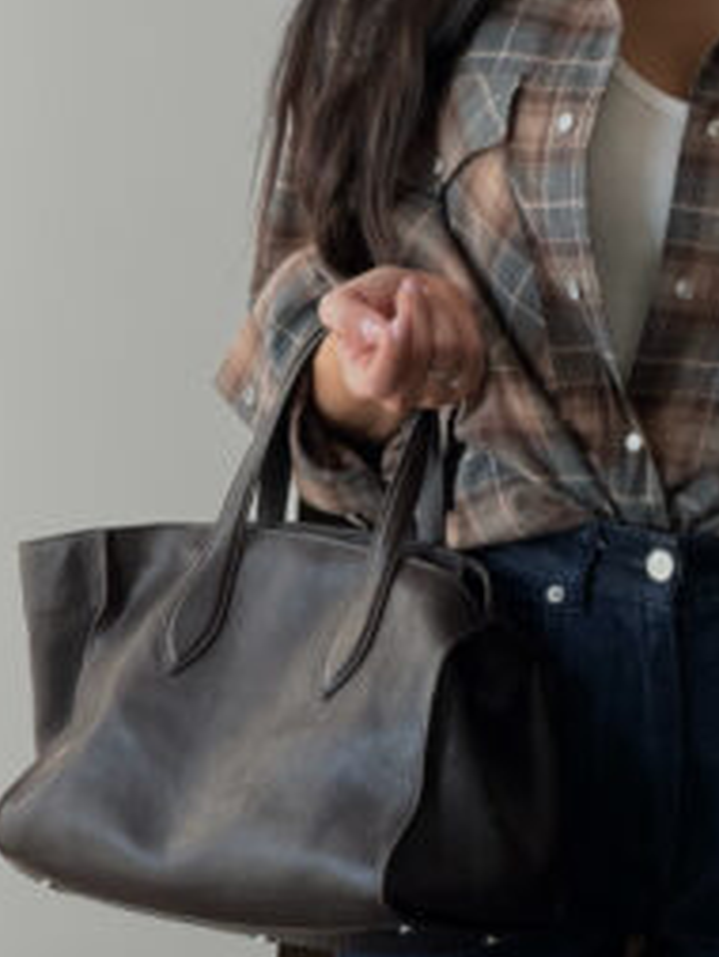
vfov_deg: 9.4
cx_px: 670
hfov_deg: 7.0
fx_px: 5839
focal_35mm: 211
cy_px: 218
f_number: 2.8
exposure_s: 1/121
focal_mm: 16.89
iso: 64
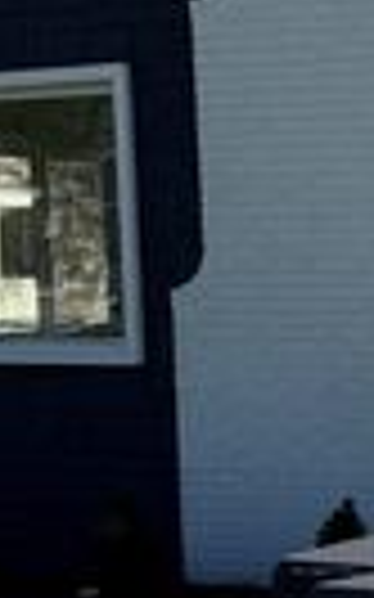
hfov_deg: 9.7
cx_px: 685
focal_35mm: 128
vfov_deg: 16.3
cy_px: 407
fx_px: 2090
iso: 80
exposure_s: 1/4950
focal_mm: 6.76
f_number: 1.78
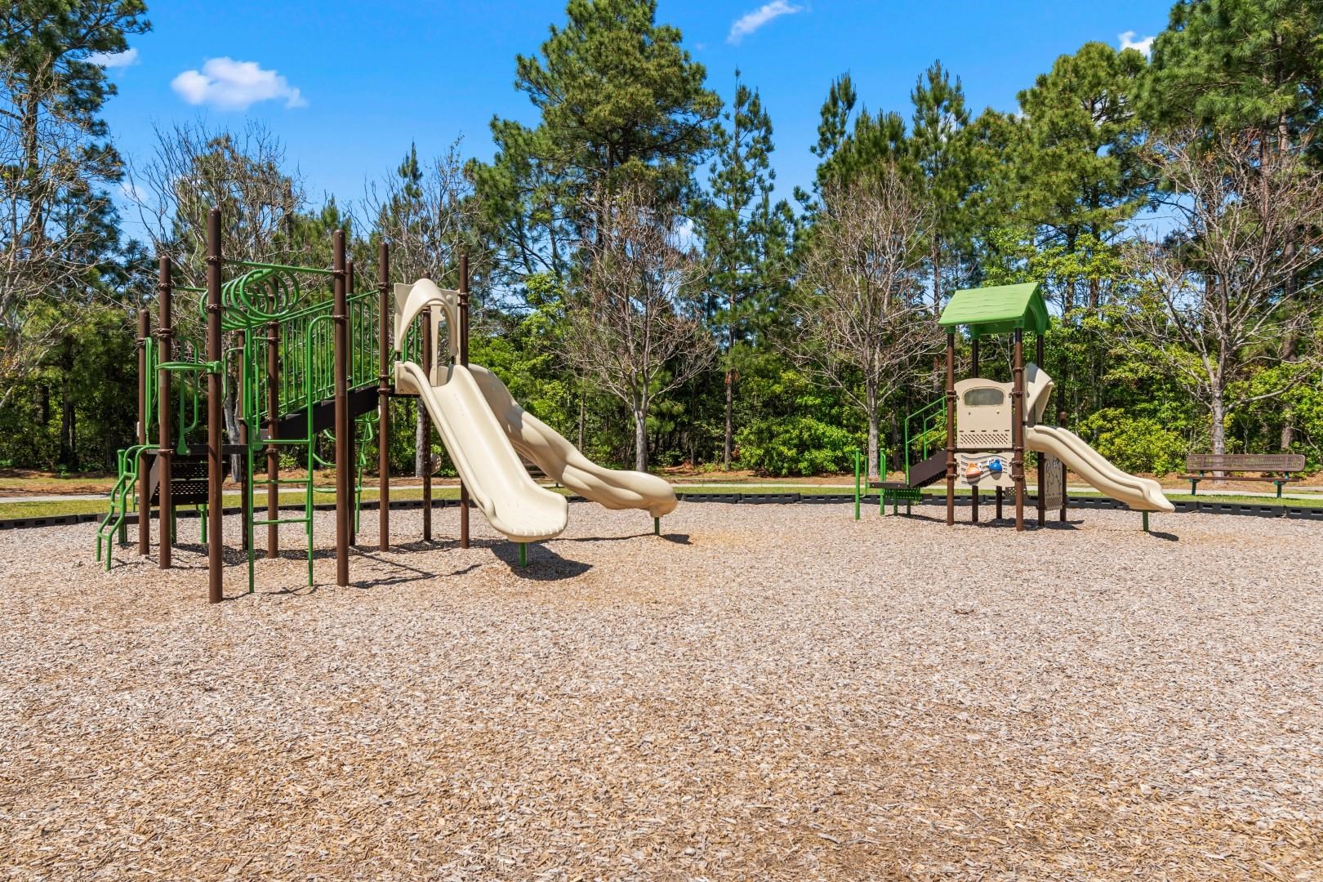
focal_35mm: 24
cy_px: 441
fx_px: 882
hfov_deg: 73.7
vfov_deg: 53.1
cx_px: 662
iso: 100
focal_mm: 16
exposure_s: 1/320
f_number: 9
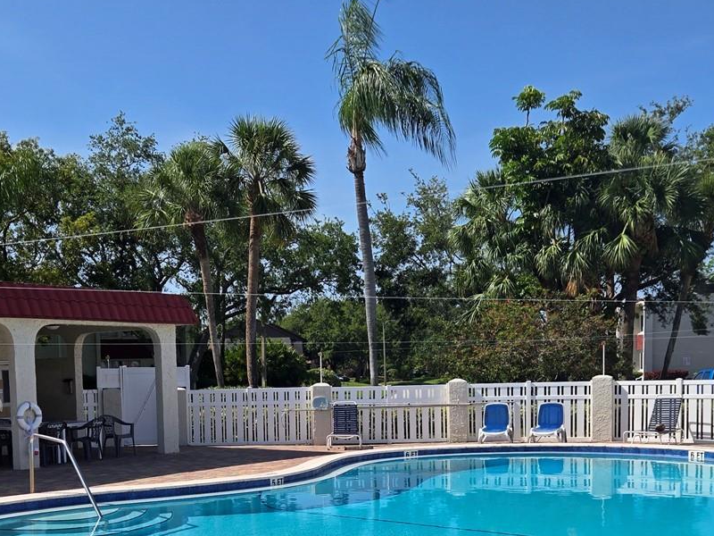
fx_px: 949
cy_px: 443
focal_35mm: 46
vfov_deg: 30.6
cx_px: 295
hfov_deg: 41.1
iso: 32
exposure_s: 1/2921
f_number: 1.8
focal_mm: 5.4
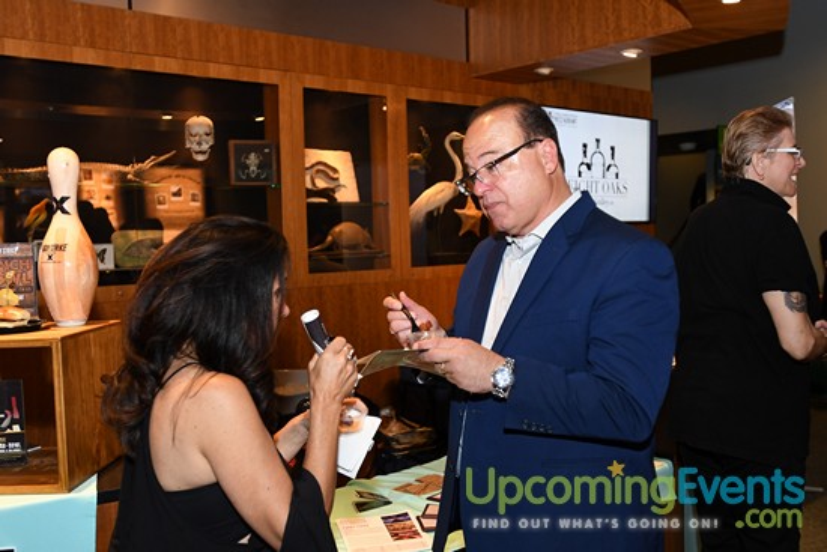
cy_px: 276
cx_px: 414
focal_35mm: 36
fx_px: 827
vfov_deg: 36.9
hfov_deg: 53.1
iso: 800
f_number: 2.8
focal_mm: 24
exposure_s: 1/100
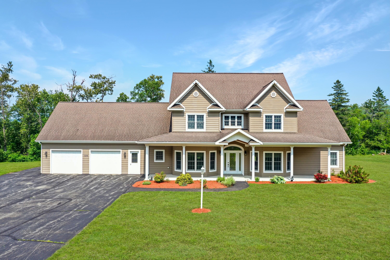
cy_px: 130
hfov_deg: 65.5
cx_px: 195
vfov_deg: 46.4
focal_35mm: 28
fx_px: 303
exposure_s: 1/320
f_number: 5
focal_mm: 10.26
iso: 100
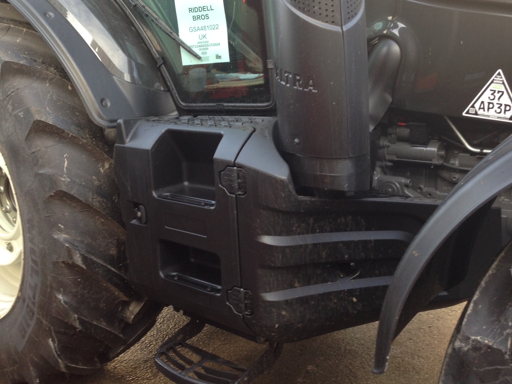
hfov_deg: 46.8
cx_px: 250
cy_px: 155
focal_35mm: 40
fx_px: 592
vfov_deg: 35.9
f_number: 2.4
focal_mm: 4.12
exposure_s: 1/60
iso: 64
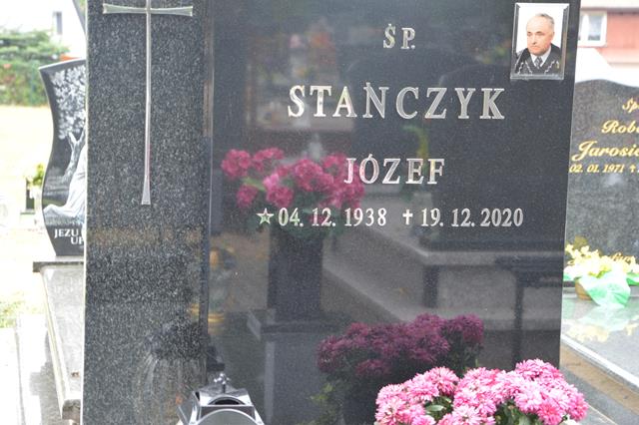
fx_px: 1384
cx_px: 320
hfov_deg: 26.0
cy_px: 212
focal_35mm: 78
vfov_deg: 17.5
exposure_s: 1/30
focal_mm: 52
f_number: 5
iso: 400
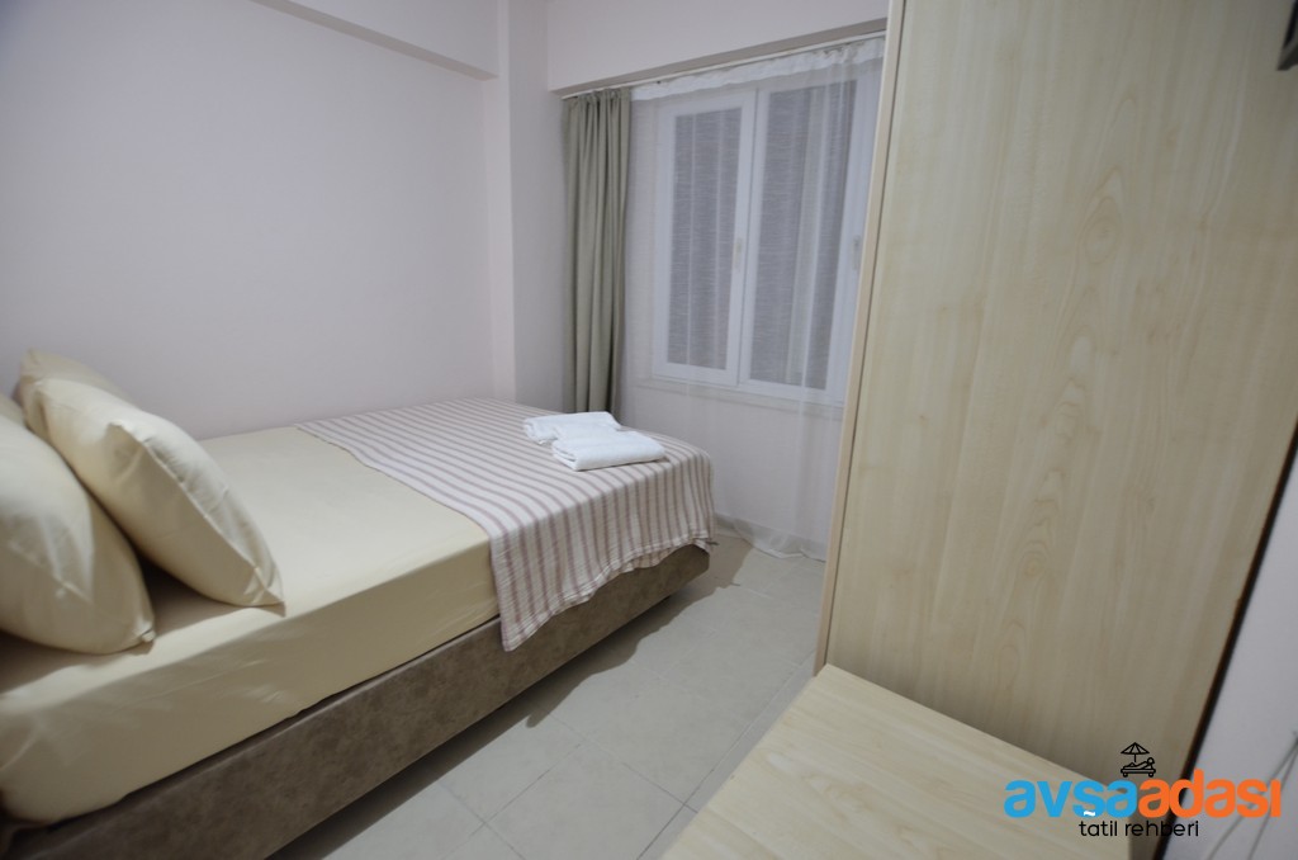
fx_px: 540
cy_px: 430
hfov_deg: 100.5
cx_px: 649
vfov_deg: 77.1
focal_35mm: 15
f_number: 3.5
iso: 800
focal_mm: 10
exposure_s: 1/45
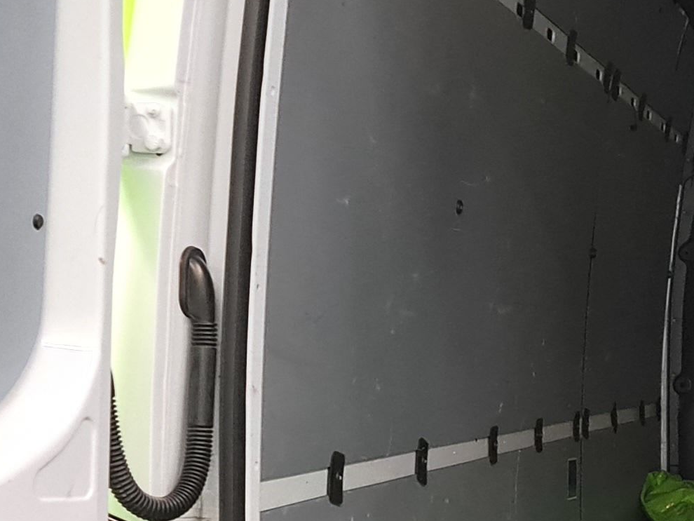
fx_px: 2025
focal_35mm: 101
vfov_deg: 14.4
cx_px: 866
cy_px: 515
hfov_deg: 18.3
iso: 400
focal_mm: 7
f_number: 1.8
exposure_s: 1/100
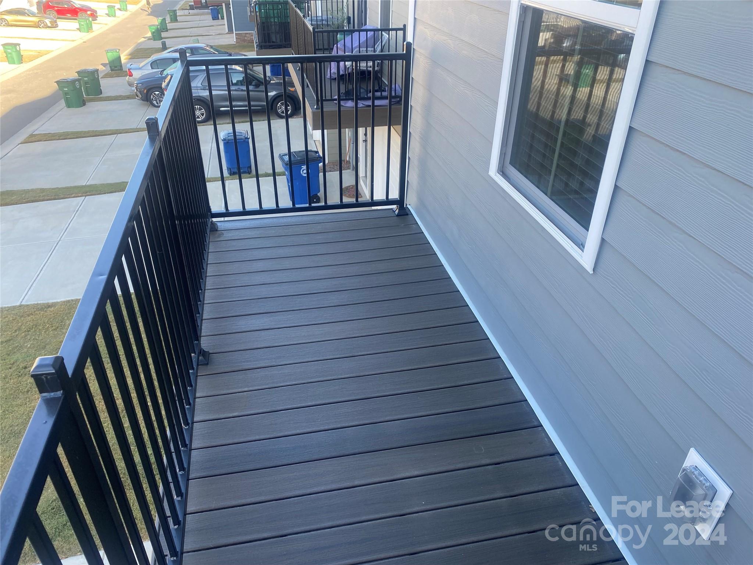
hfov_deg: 67.3
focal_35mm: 26
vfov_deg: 53.1
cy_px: 282
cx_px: 376
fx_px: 566
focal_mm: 4.25
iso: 32
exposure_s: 1/184
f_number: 1.8
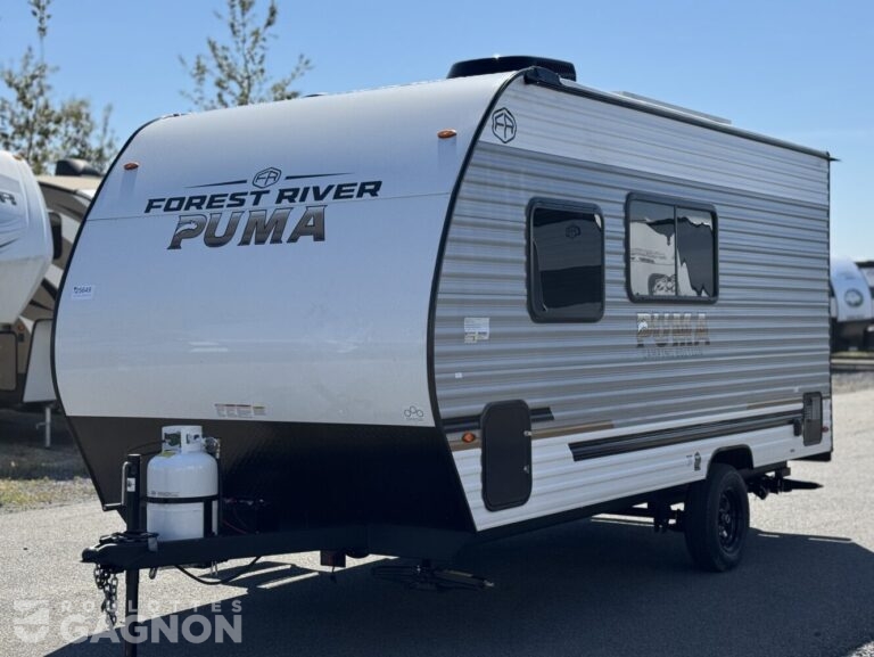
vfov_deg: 30.3
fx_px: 1213
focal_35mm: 48
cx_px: 437
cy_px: 328
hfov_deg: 39.6
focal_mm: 6.76
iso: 64
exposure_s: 1/5848
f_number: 1.78
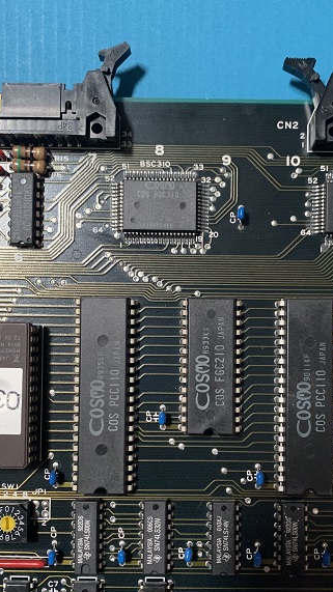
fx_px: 628
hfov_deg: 29.5
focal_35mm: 40
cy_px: 335
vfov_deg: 50.3
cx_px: 213
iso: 400
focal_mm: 4.25
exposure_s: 1/40
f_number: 1.8
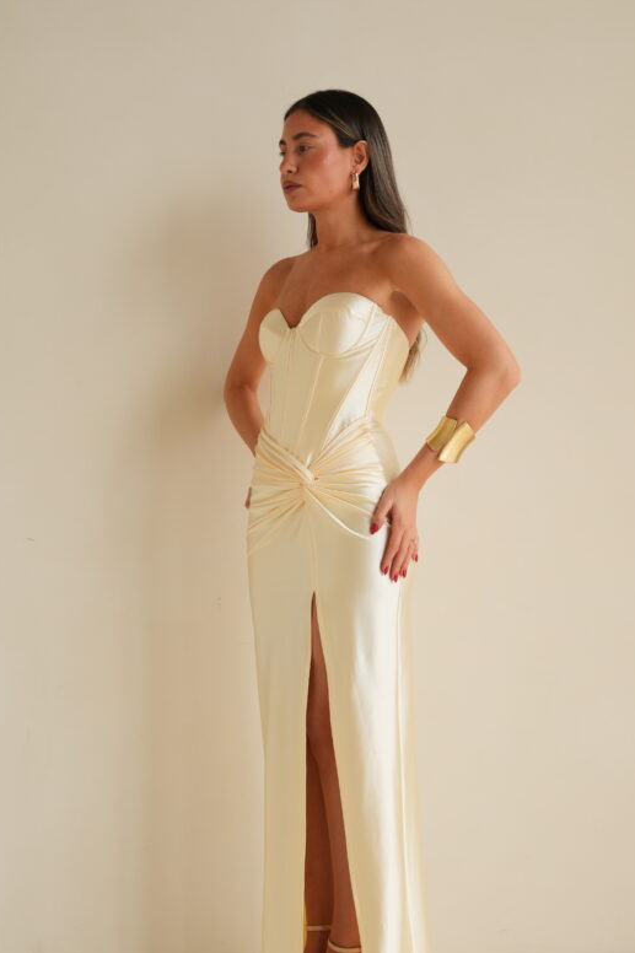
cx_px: 362
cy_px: 553
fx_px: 1576
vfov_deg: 33.6
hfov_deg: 22.8
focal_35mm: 60
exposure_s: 1/100
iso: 640
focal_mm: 43.4
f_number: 5
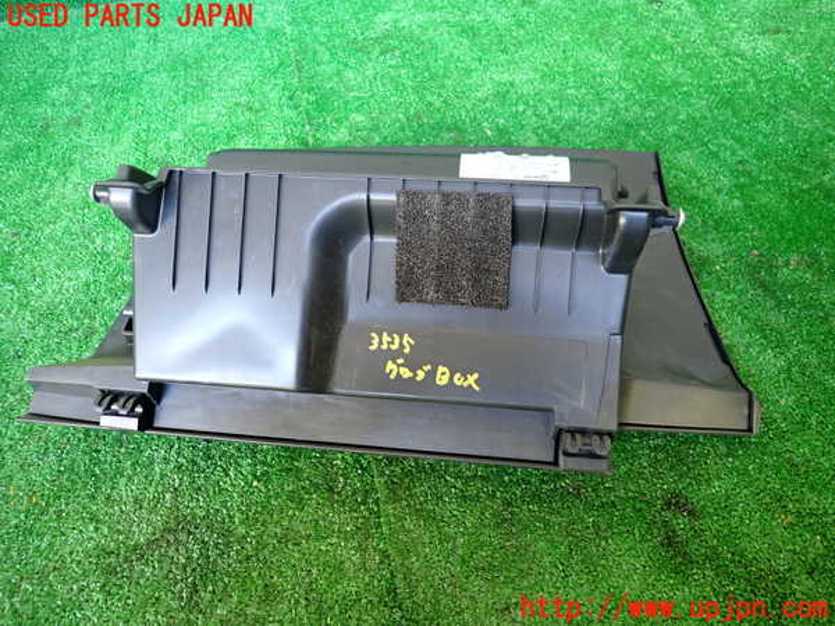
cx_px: 418
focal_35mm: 25
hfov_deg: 69.4
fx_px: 603
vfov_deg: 54.9
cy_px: 313
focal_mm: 4.5
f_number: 2
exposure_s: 1/30
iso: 320
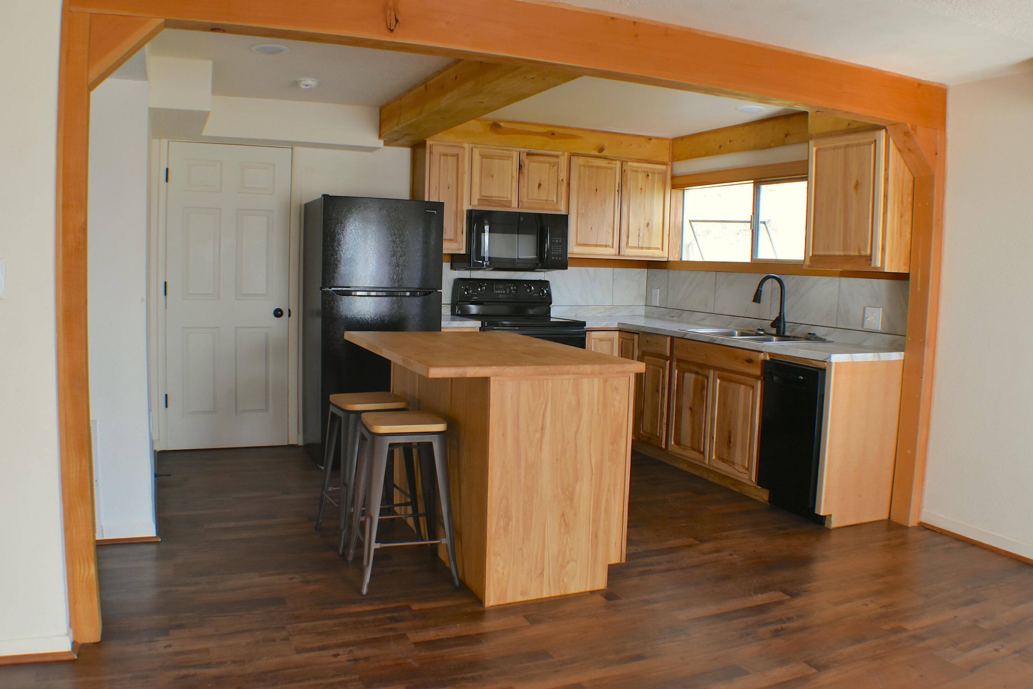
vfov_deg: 36.0
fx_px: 1062
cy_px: 343
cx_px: 510
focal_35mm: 37
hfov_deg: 51.9
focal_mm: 24
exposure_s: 1/160
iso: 1250
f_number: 6.3
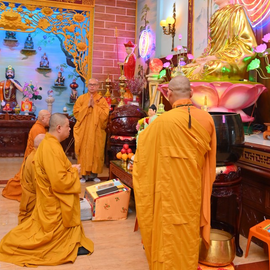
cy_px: 91
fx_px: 344
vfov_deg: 42.3
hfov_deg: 42.8
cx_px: 137
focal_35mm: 39
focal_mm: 30
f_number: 5
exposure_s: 1/100
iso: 1250
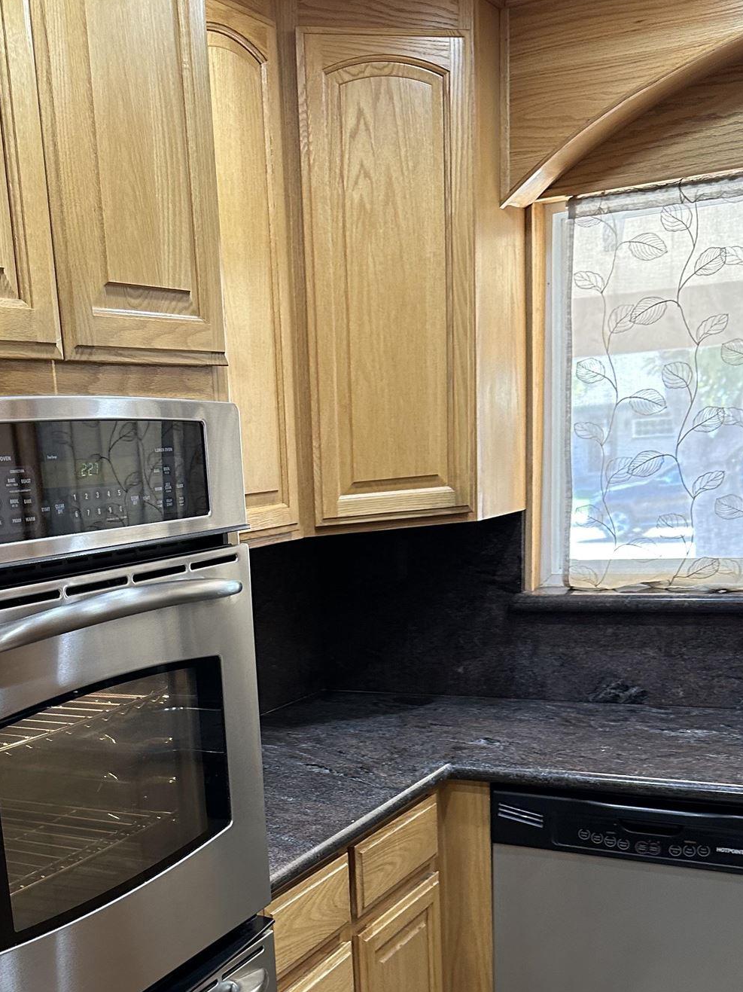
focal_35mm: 42
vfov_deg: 43.1
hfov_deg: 33.9
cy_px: 765
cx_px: 227
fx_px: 1203
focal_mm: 6.86
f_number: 1.78
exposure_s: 1/60
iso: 250
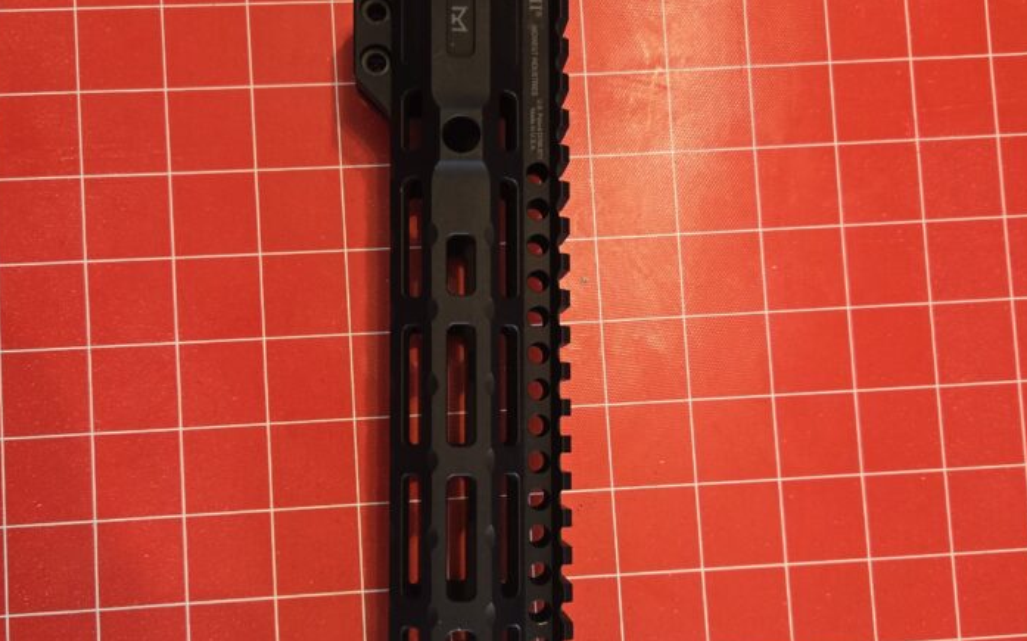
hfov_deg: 66.4
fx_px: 783
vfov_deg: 44.4
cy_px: 365
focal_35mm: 28
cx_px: 480
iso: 320
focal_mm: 5.4
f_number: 1.8
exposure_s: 1/120
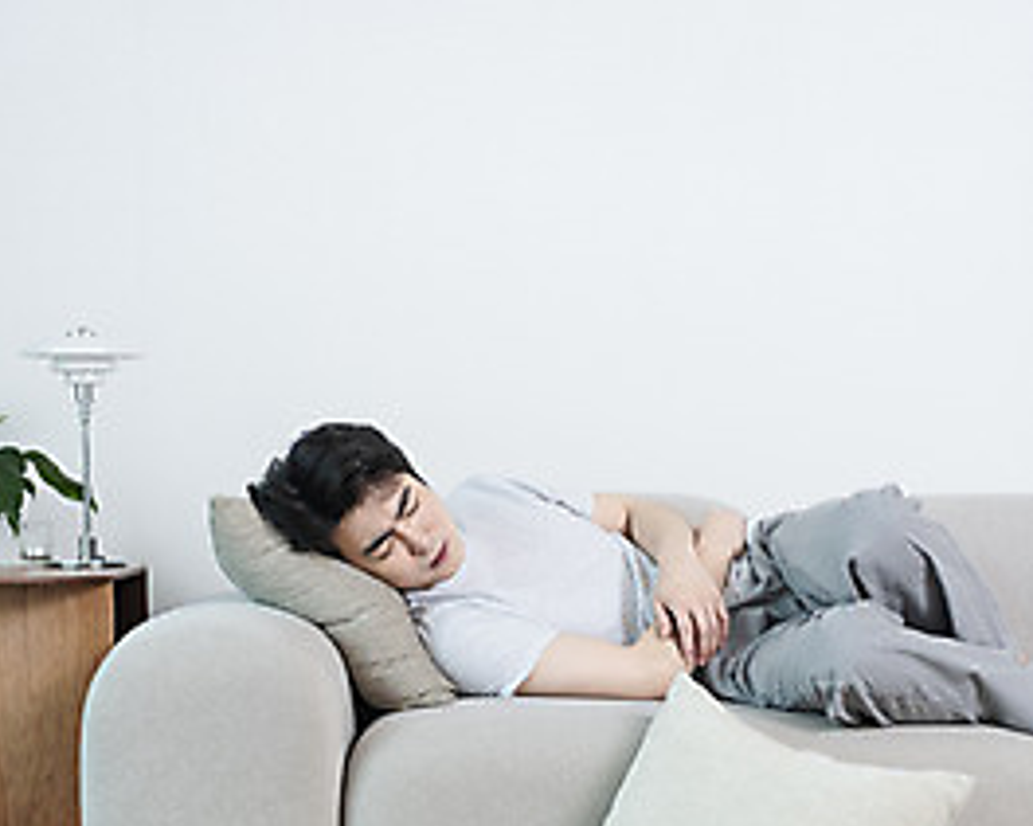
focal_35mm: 74
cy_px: 744
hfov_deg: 25.7
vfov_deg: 20.3
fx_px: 2262
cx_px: 518
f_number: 3.5
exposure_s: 1/125
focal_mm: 52
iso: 200
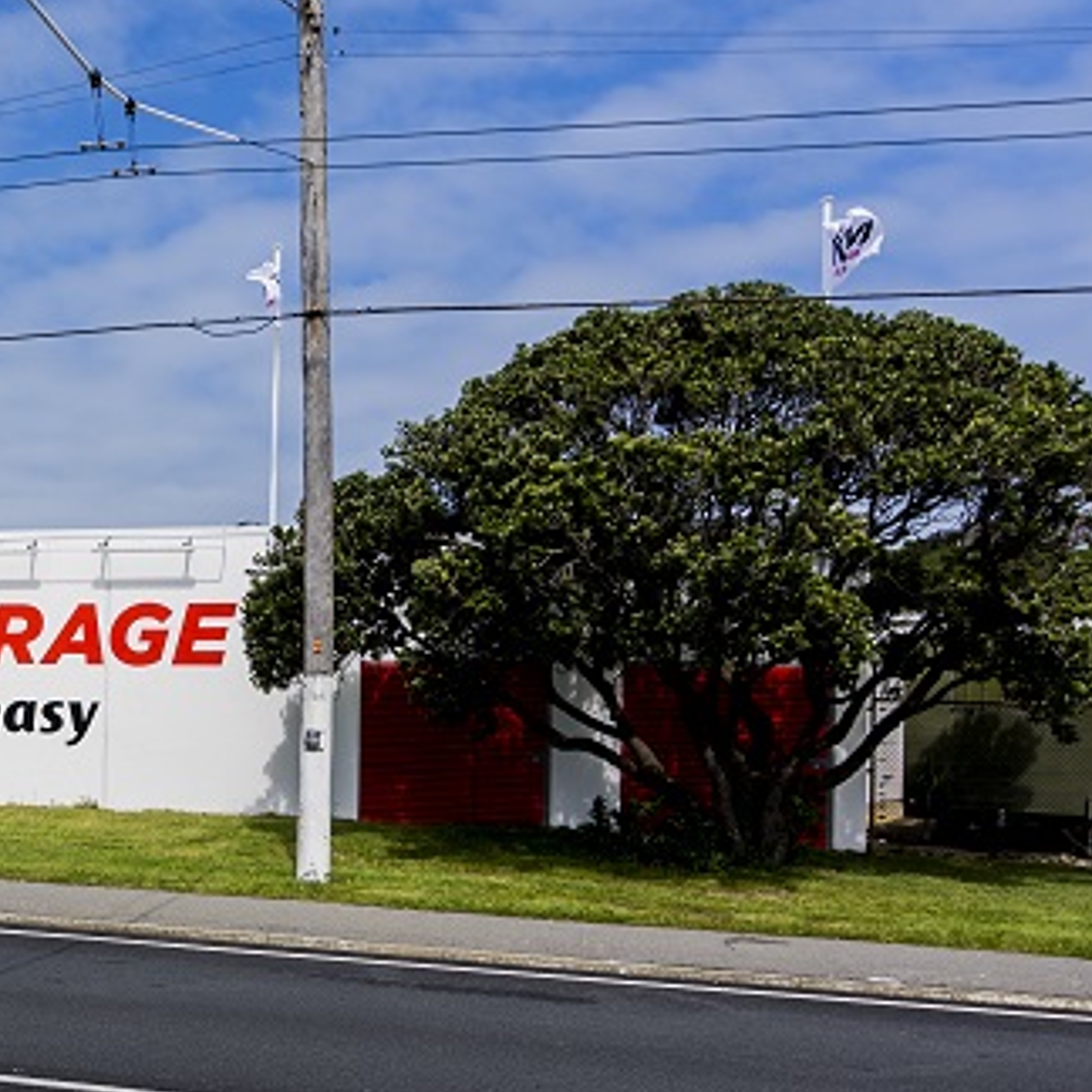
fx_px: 1570
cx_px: -71
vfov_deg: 38.1
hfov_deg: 33.9
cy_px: 696
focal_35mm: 44
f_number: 7.1
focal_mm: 14
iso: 100
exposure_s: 1/320
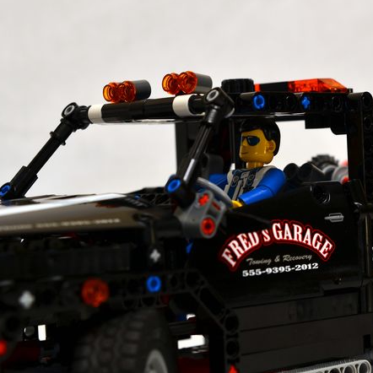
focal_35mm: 129
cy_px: 152
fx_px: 1573
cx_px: 250
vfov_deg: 13.5
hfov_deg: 13.5
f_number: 6.3
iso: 100
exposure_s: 1/100
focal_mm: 56
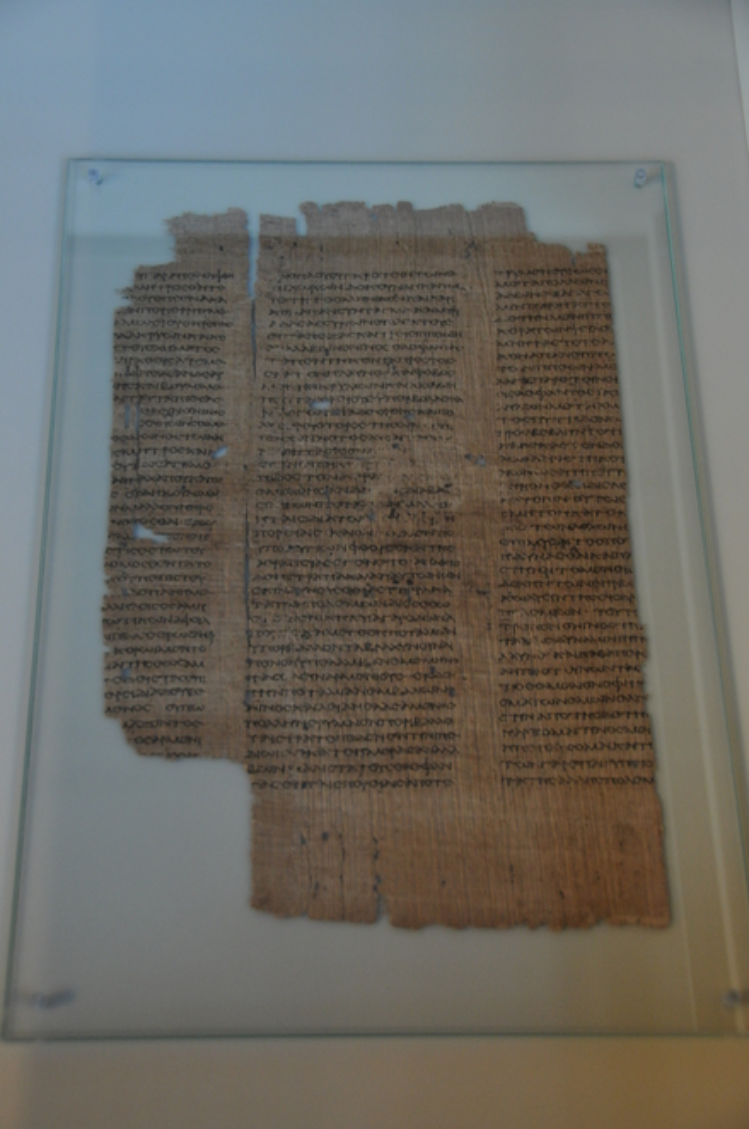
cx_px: 374
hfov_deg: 20.5
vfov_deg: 30.6
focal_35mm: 66
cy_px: 564
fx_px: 2067
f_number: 4.5
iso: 1000
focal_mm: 44
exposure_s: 1/25
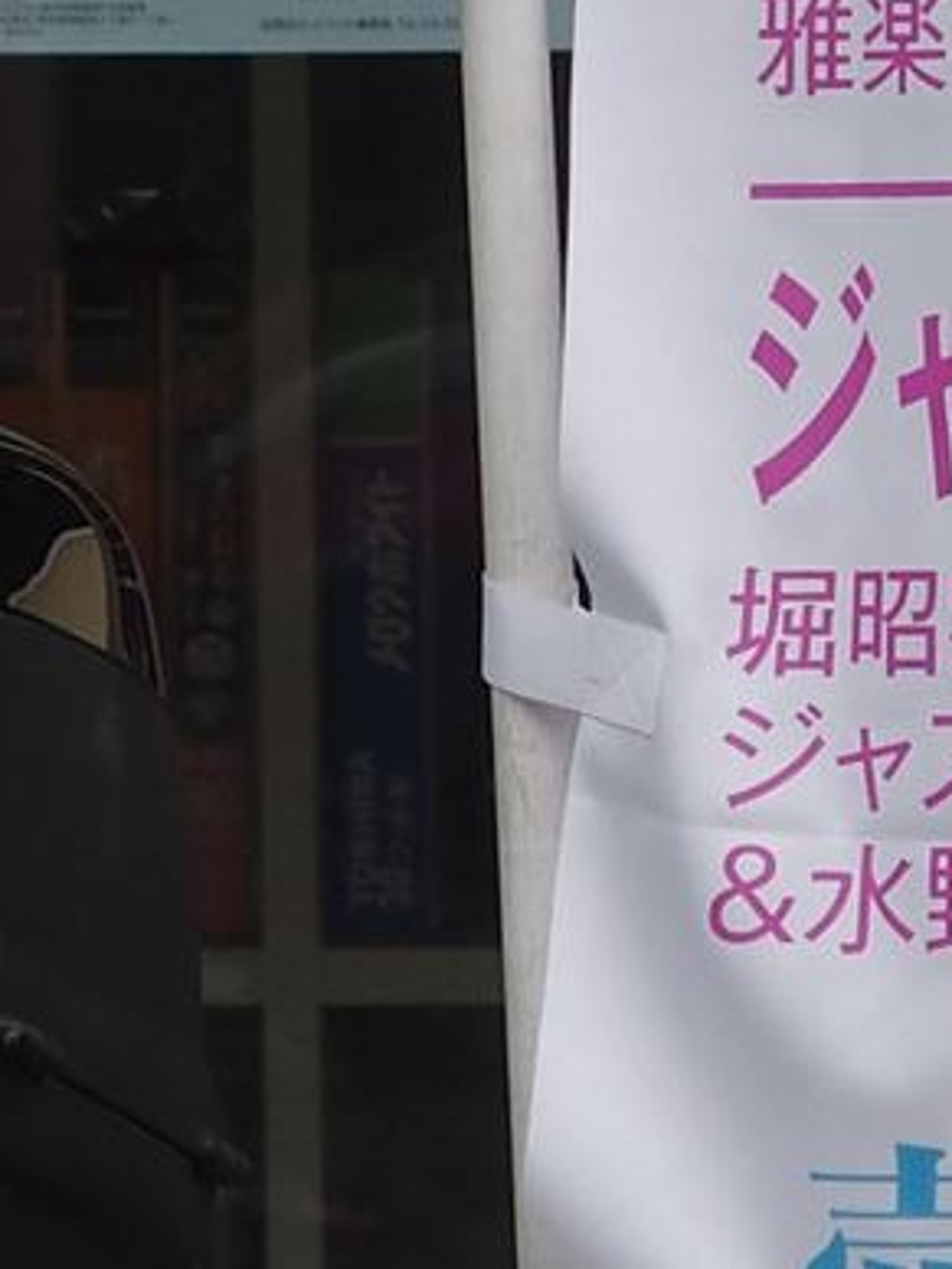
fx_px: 37806
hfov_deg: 1.4
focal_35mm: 1031
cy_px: -1711
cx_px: 1508
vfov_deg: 1.9
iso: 100
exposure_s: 1/400
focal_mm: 42.5
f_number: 3.5
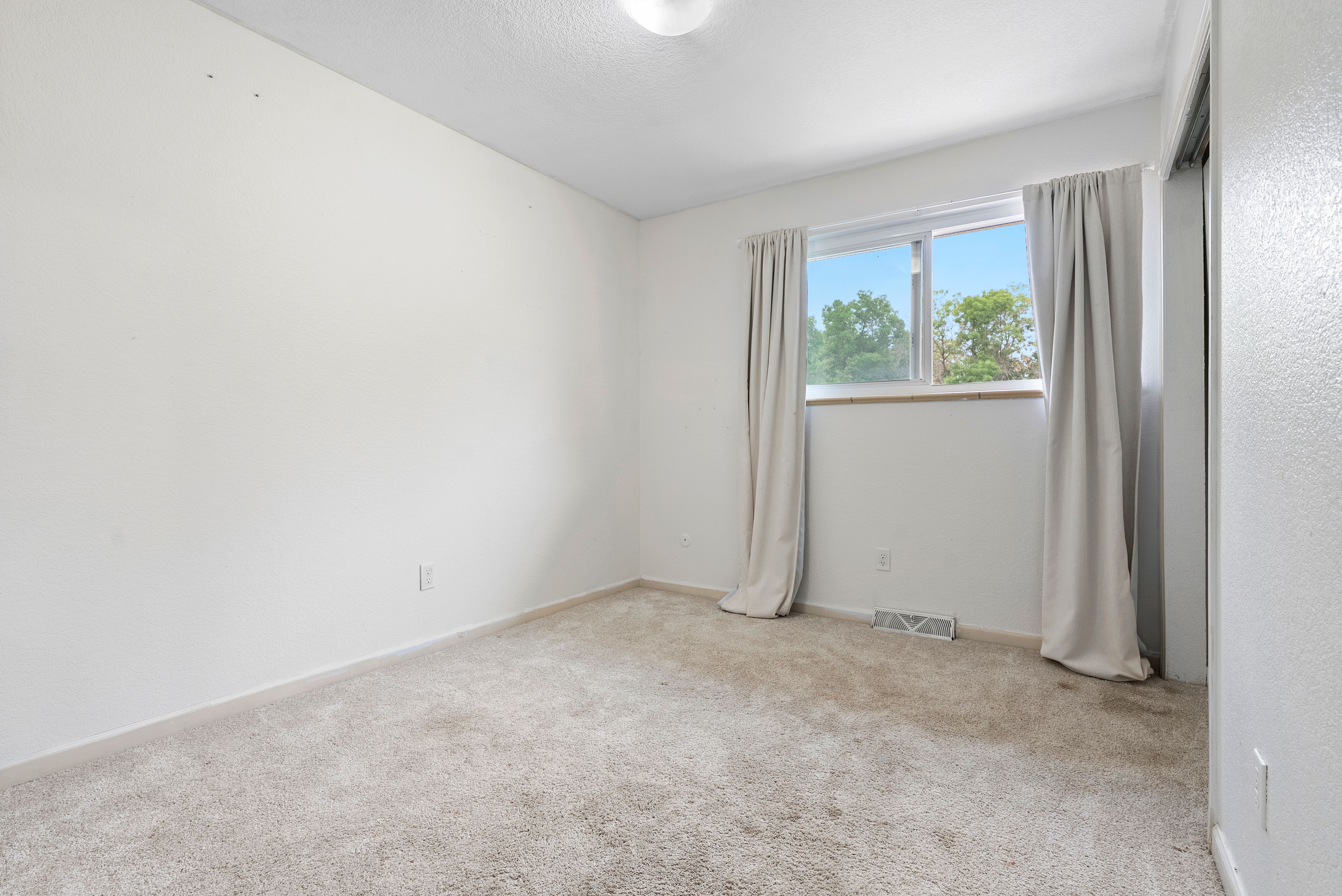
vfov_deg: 73.8
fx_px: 597
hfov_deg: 96.7
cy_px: 448
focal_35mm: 16
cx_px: 671
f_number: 9
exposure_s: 1/1.67
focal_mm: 16
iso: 200
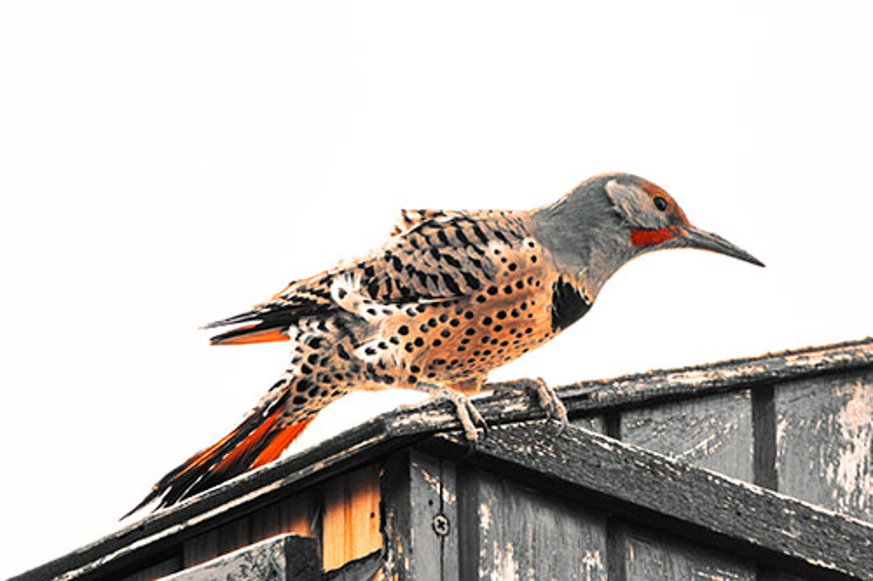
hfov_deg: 1.7
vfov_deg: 1.1
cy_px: 290
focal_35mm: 1200
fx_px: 29089
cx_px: 436
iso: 450
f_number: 13
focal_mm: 1200
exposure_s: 1/1250
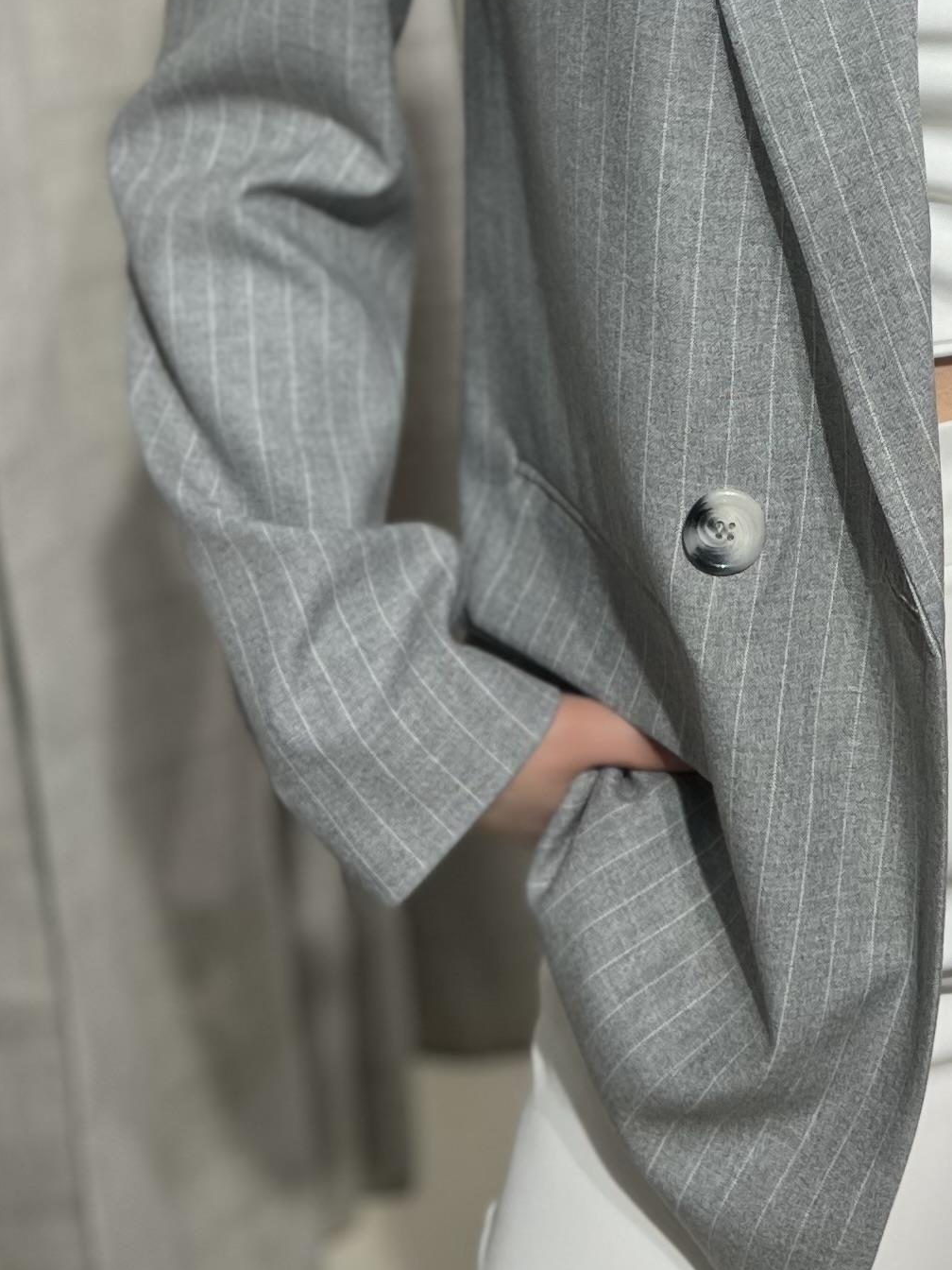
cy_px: -254
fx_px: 2860
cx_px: 973
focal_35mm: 78
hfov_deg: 18.4
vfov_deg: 23.0
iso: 32
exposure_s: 1/106
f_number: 1.5
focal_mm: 5.7
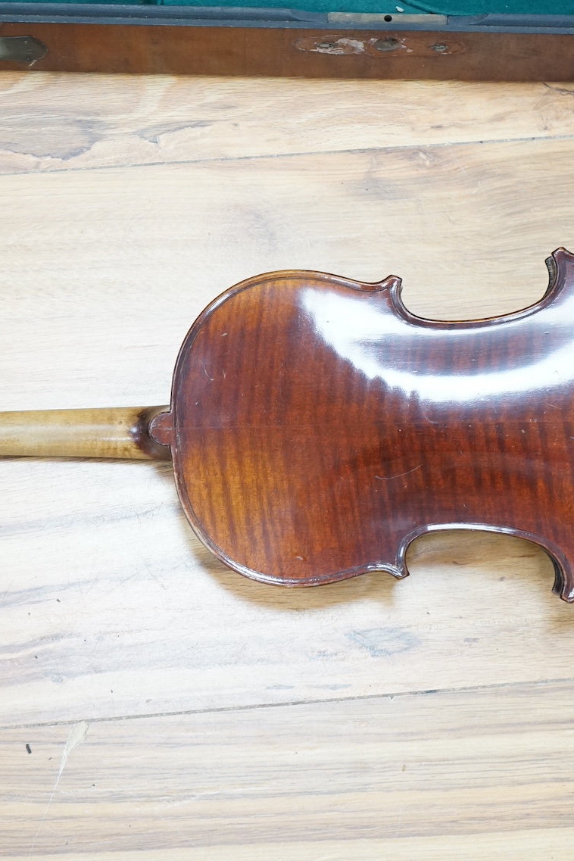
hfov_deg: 18.4
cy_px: 431
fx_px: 1770
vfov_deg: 27.3
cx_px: 289
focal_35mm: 74
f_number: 5.6
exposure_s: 1/80
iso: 3200
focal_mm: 49
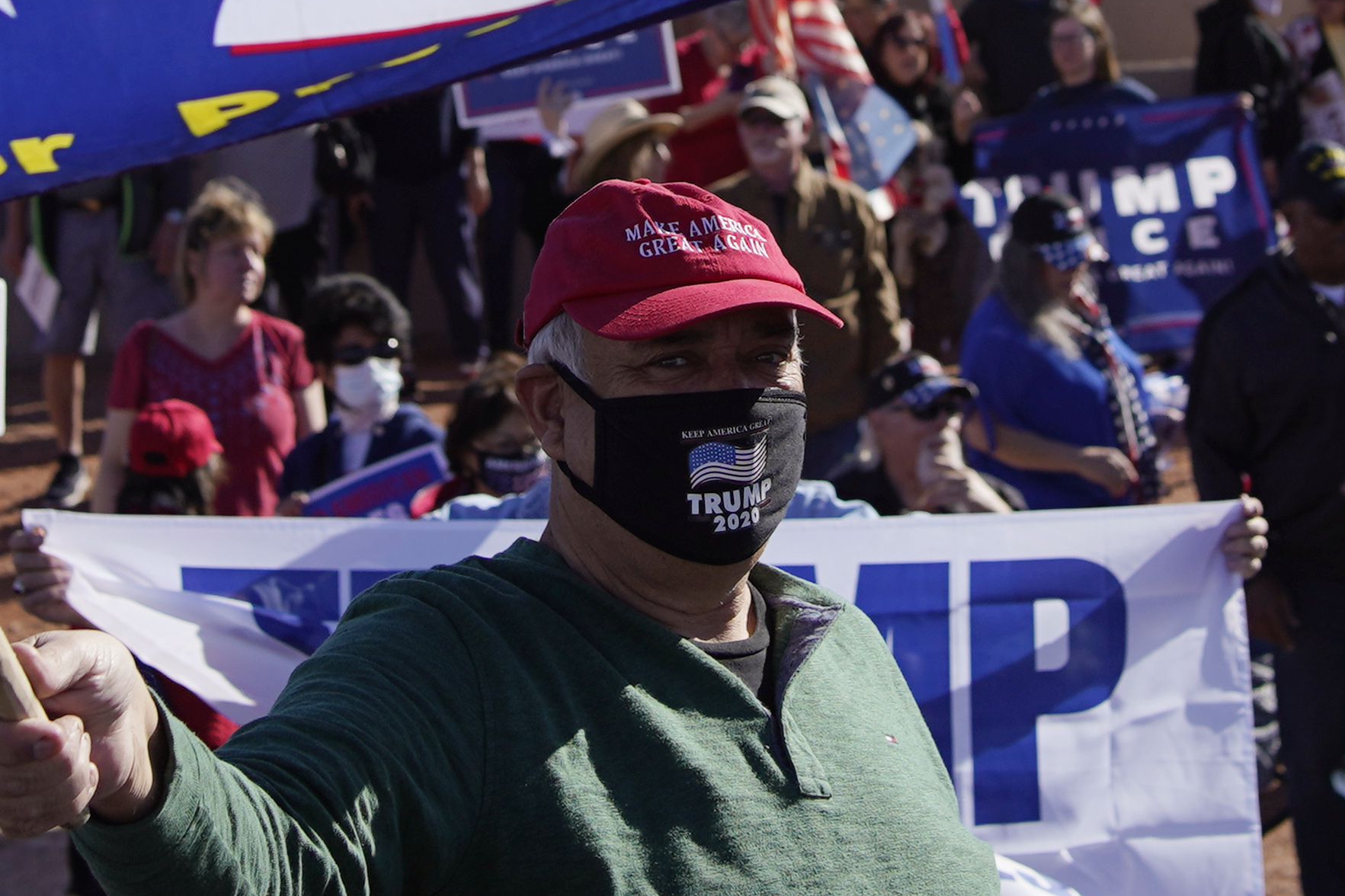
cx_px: 750
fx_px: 4445
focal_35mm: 119
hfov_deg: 17.2
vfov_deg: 11.3
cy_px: -180
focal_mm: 35
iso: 100
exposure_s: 1/1600
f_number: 4
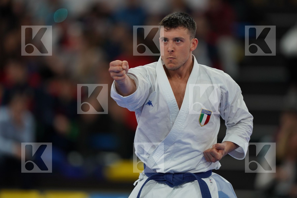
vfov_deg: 3.4
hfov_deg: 5.2
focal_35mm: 400
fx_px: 3300
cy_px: 99
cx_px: 148
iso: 800
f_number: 2.8
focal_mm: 400
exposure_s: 1/500
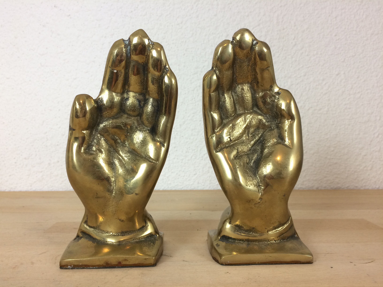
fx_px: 321
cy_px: 144
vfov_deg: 48.2
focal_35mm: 29
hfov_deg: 61.7
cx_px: 192
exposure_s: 1/33
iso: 40
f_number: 2.2
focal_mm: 4.15
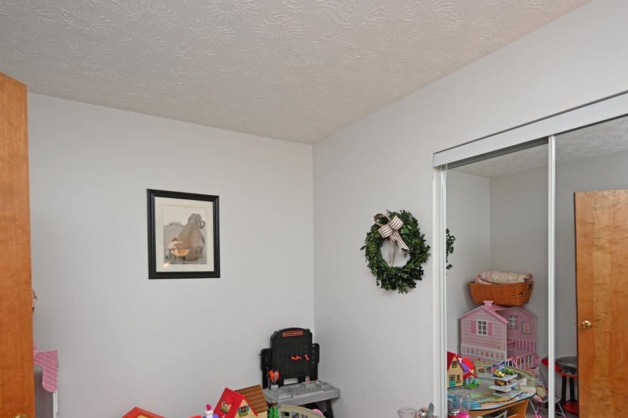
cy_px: 277
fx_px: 384
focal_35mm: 22
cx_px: 303
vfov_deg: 56.0
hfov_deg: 78.6
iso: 320
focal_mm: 14
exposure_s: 1/60
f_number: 4
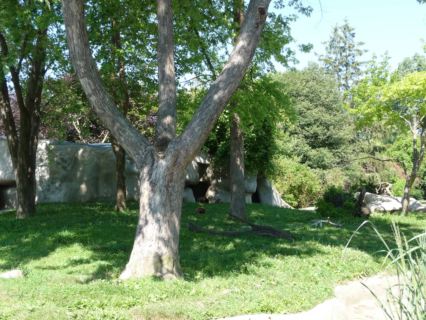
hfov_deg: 46.8
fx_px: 492
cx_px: 213
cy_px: 160
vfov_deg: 36.0
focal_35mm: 40
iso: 100
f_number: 3.9
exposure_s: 1/160
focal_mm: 6.7
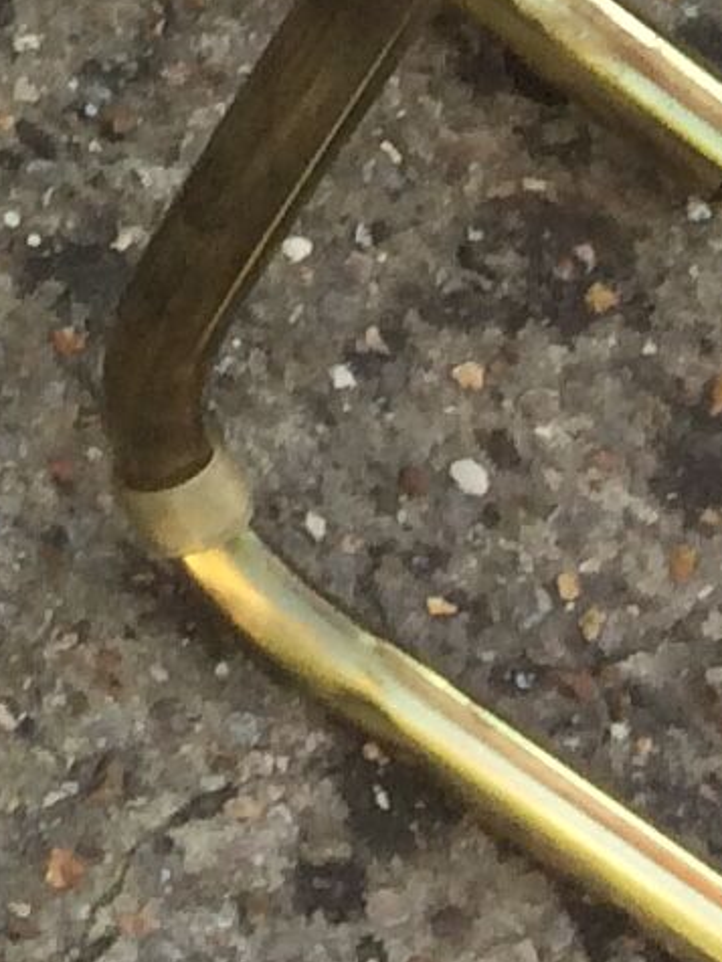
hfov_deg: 6.6
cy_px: -1382
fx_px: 5534
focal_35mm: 199
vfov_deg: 8.9
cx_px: -1691
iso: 32
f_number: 2.2
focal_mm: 4.15
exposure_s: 1/354
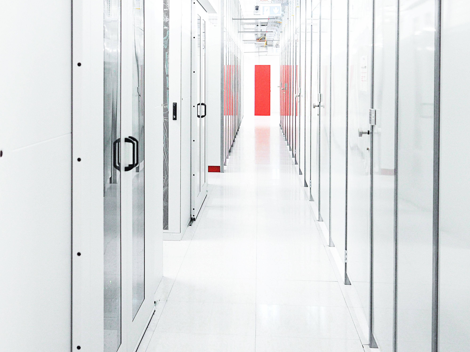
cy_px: 124
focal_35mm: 50
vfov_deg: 29.0
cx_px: 181
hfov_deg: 38.0
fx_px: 679
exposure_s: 1/80
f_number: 2.5
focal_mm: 17
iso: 640
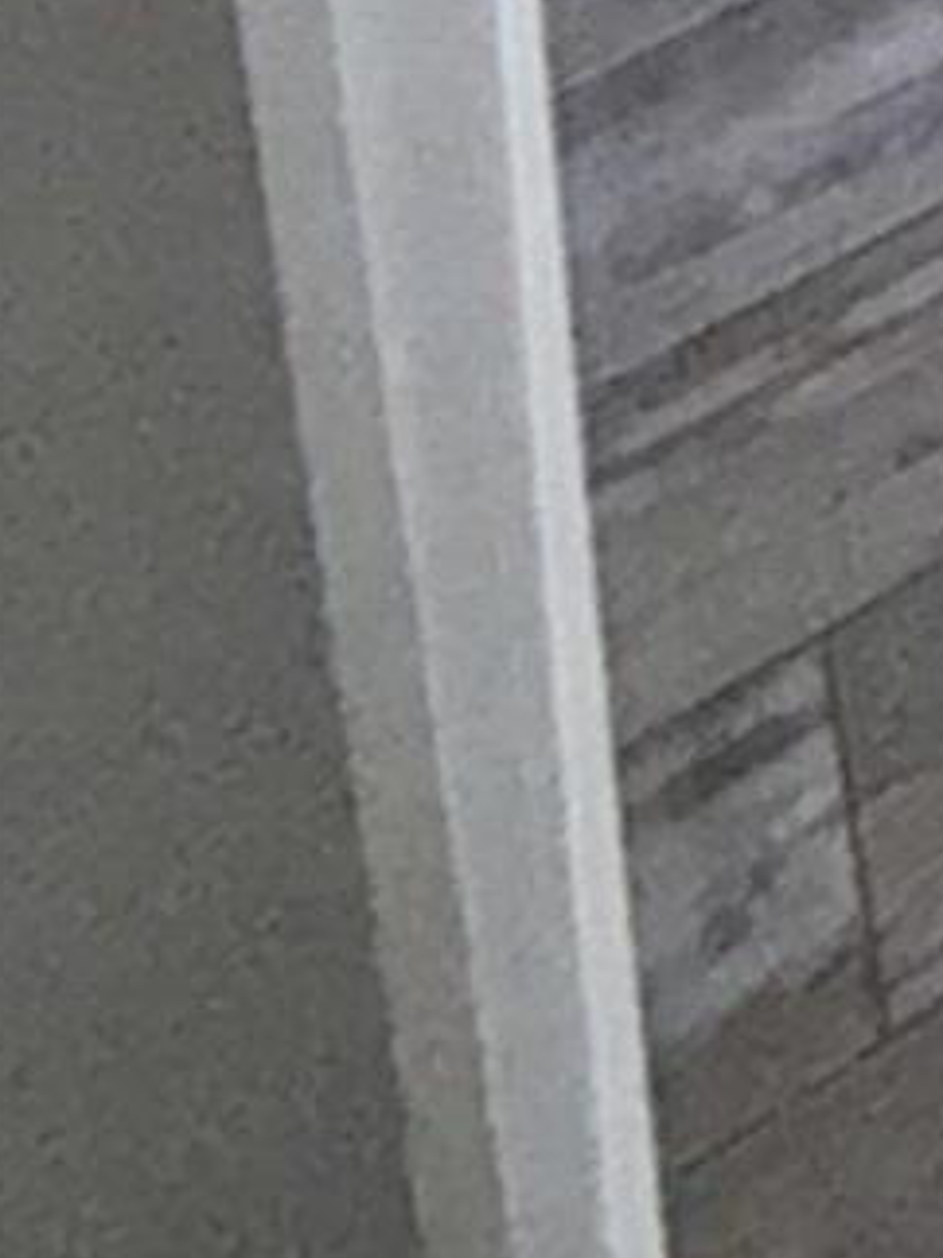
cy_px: -2730
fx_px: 3635
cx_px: 3339
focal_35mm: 100
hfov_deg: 9.2
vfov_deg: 10.7
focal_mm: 2.22
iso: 16
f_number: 2.2
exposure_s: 1/183
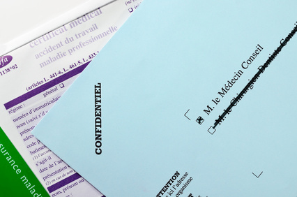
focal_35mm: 60
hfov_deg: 33.5
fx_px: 494
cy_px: 98
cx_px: 148
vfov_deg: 22.5
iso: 250
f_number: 7.1
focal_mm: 40
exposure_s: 1/80
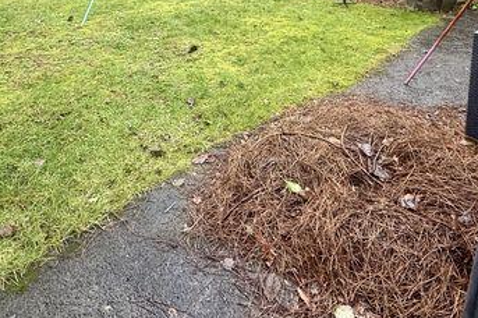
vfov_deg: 34.3
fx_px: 451
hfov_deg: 55.1
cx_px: 177
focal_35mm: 34
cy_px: -20
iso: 100
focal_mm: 2.22
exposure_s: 1/99
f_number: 2.2
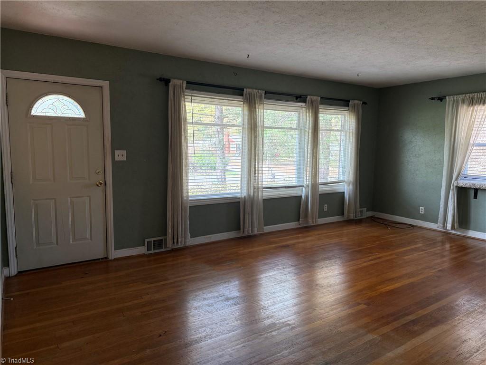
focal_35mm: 24
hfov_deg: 71.6
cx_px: 243
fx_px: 337
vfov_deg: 56.8
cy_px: 182
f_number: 1.78
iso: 200
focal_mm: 6.76
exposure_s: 1/152
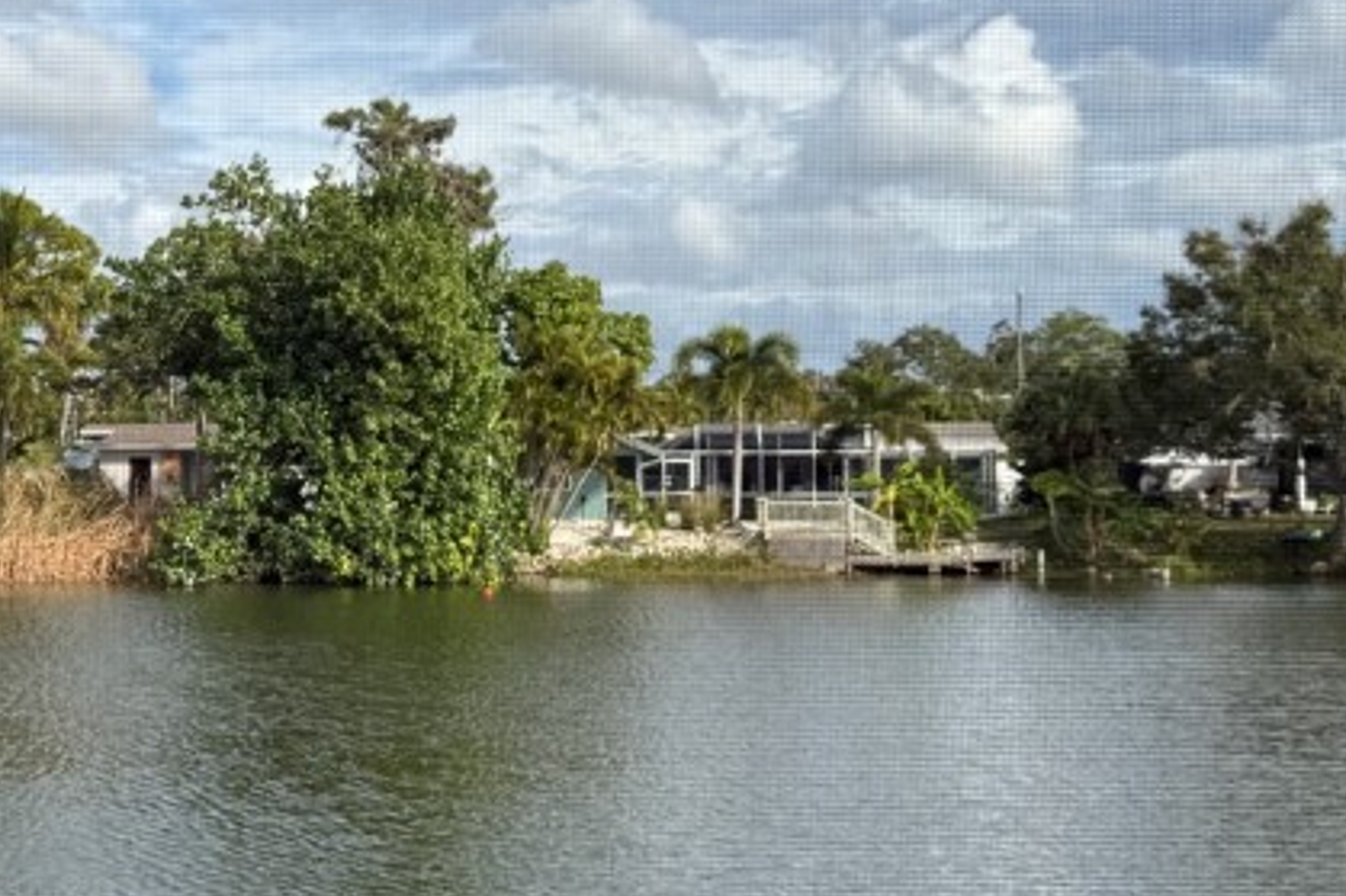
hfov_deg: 31.7
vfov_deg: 22.2
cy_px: 363
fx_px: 2280
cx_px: 206
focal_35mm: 61
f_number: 1.78
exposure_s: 1/3425
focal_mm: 6.76
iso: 80
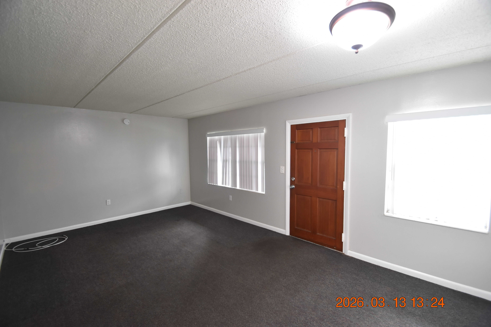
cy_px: 164
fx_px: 205
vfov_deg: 77.3
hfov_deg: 100.4
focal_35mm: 15
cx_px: 246
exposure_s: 1/15
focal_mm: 10
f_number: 3.5
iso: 800
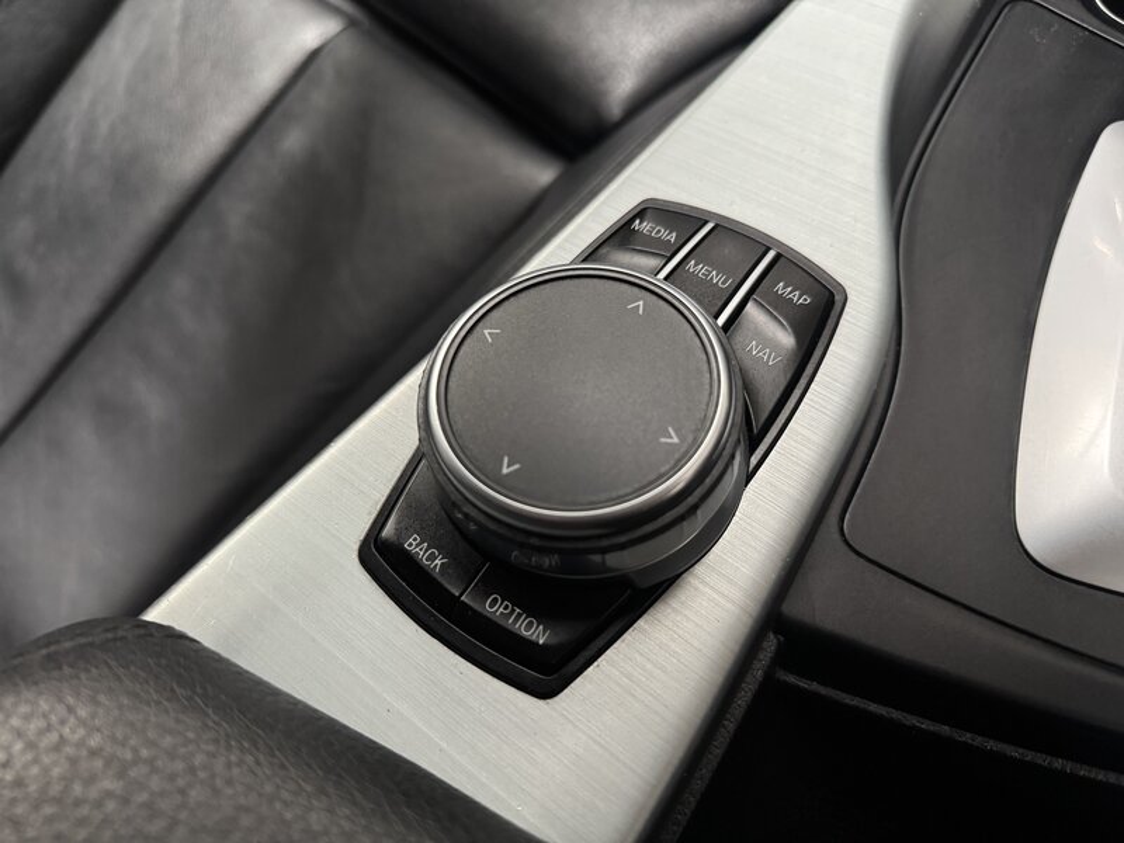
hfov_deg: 71.6
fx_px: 779
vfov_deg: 56.8
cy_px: 422
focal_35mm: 24
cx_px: 562
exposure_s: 1/33
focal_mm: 6.76
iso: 640
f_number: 1.78
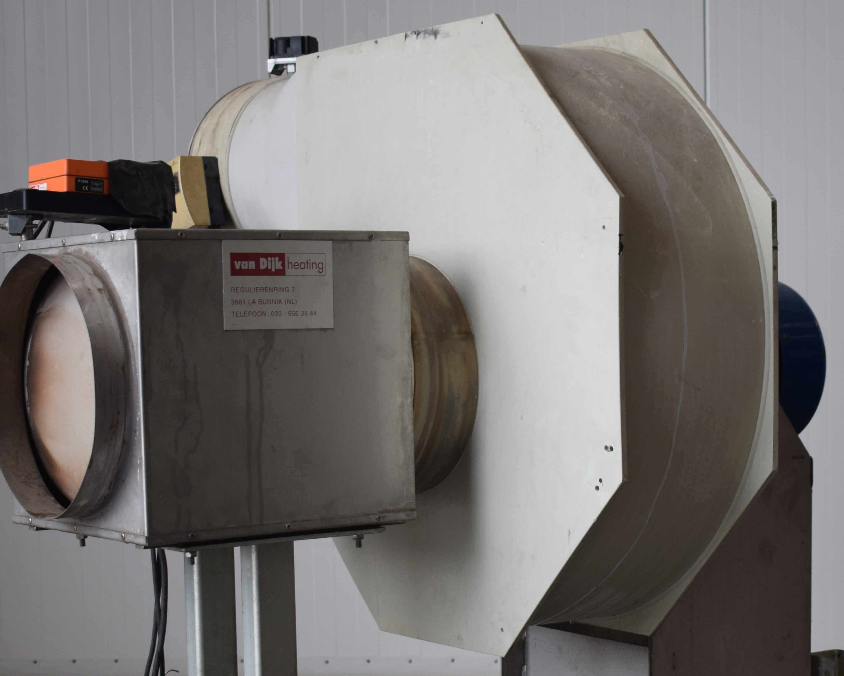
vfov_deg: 19.6
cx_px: 506
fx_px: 1948
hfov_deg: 24.4
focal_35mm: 78
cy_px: 461
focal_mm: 28
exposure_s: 1/80
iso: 400
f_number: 4.5
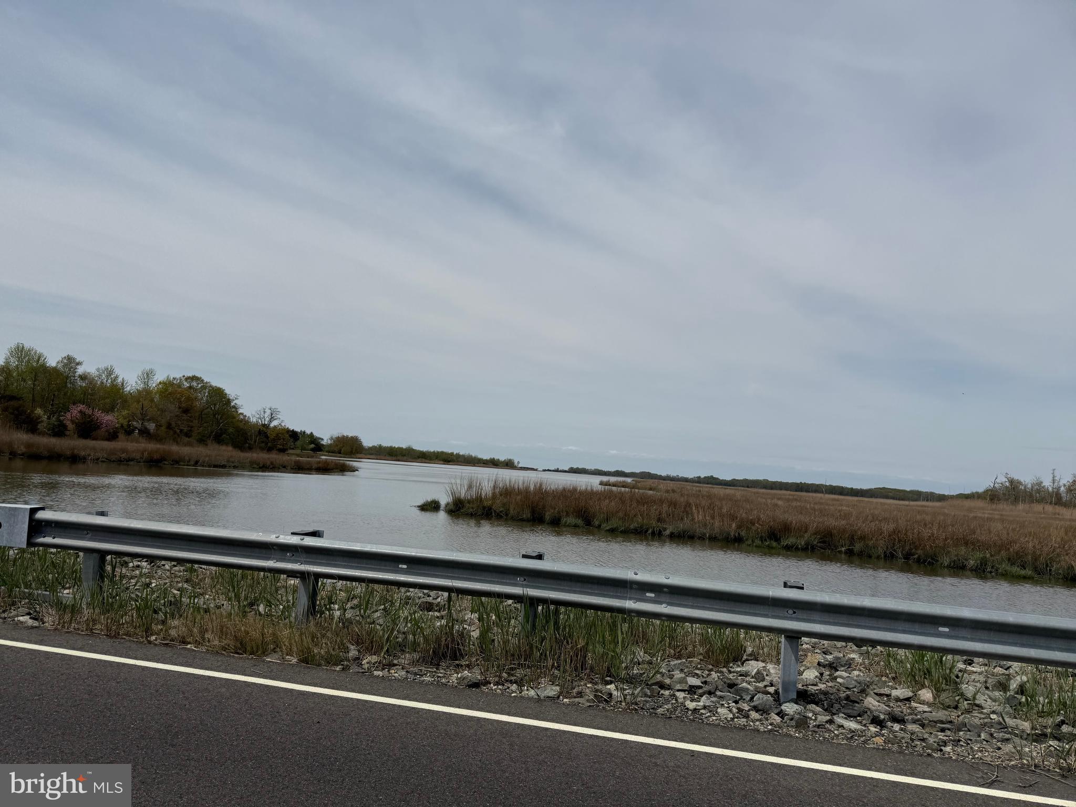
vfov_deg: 56.8
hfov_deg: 71.6
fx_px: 746
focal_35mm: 24
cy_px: 404
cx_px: 538
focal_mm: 6.76
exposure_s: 1/11905
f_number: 1.78
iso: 80
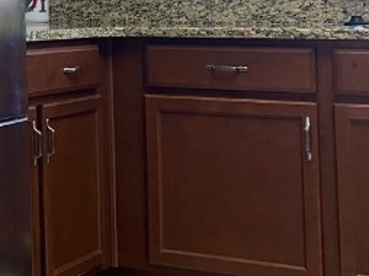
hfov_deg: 16.8
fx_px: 1118
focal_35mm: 105
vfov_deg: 13.6
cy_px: -65
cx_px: -203
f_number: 1.8
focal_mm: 4.25
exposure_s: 1/60
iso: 80
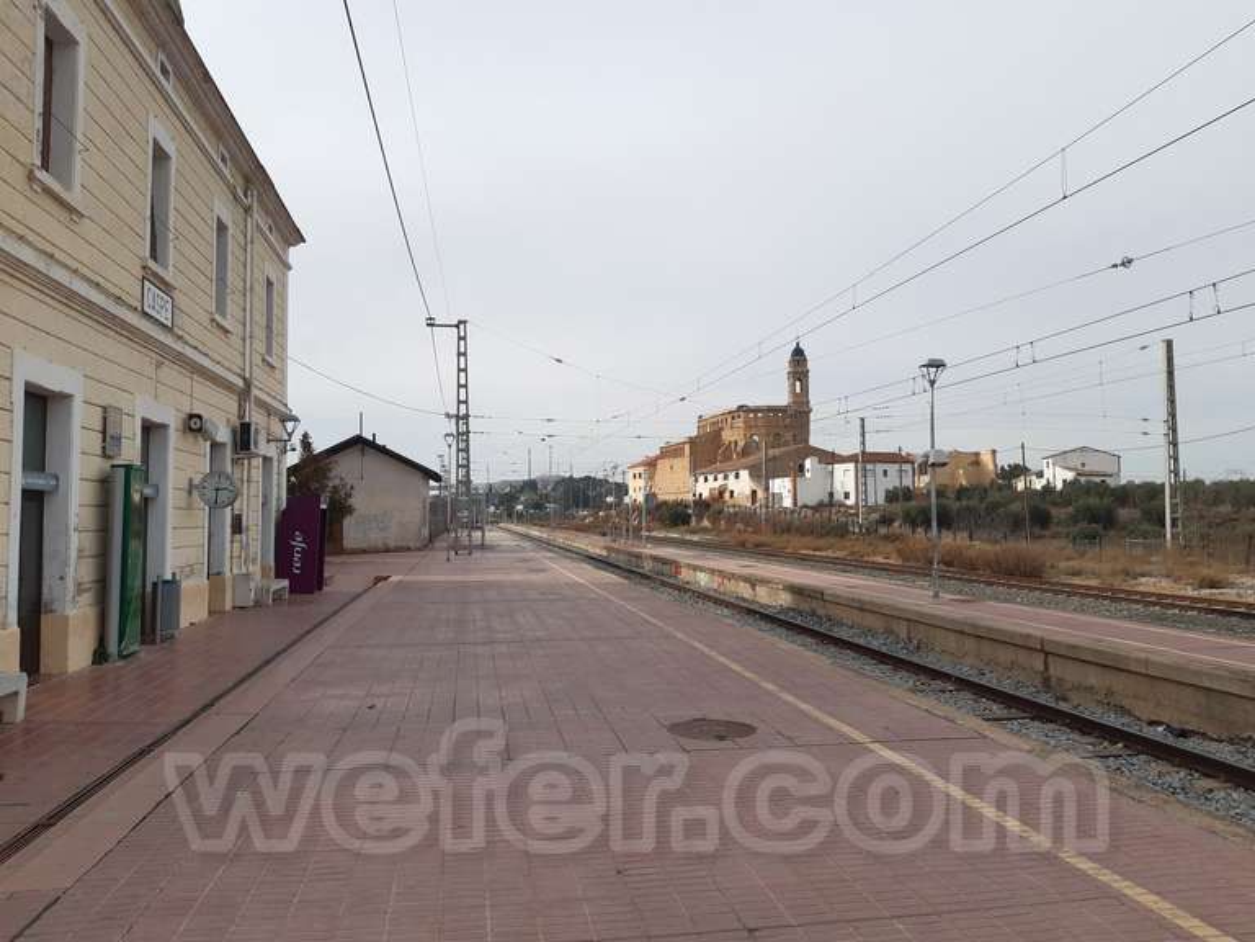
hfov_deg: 67.3
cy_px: 471
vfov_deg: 53.1
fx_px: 943
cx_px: 628
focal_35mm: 26
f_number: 1.7
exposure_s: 1/1323
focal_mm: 3.92
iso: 40
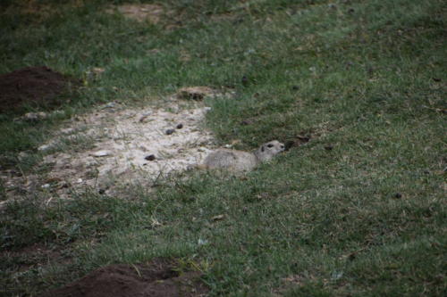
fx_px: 5027
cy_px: 148
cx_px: 224
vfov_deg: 3.4
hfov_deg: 5.1
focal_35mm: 405
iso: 220
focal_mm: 270
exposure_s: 1/500
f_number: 6.3
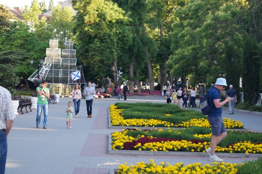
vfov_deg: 16.6
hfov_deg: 24.8
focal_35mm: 82
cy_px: 87
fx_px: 596
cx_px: 131
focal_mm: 55
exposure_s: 1/100
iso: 250
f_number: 5.6
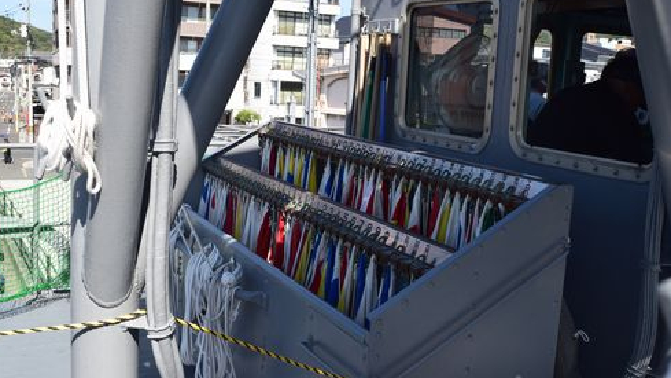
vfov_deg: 26.5
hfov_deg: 45.5
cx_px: 336
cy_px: 212
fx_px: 801
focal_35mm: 45
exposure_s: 1/400
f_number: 11
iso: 400
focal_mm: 28
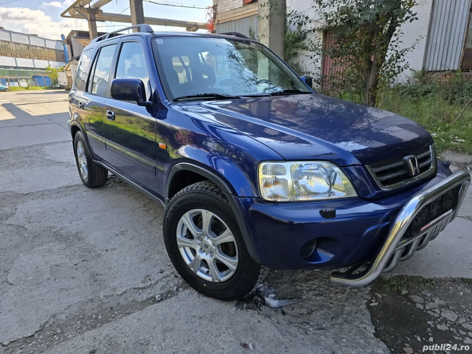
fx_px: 314
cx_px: 236
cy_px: 177
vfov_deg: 58.9
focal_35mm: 23
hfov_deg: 73.9
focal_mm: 6.3
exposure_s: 1/1746
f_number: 1.7
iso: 80
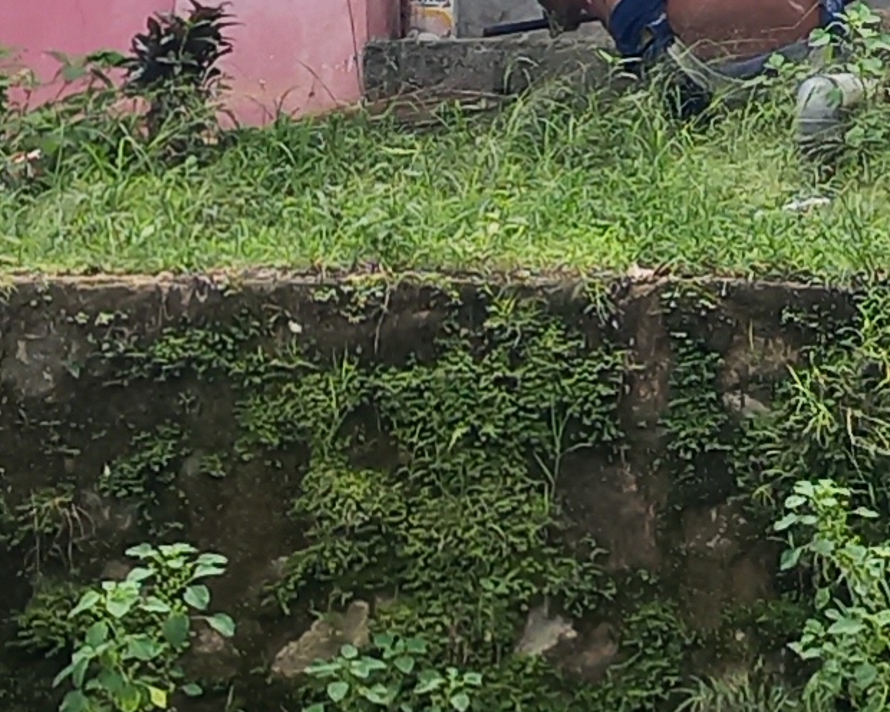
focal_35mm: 182
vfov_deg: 8.2
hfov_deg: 10.4
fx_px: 4794
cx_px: 1202
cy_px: -508
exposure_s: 1/117
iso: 25
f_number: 1.8
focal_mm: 4.6
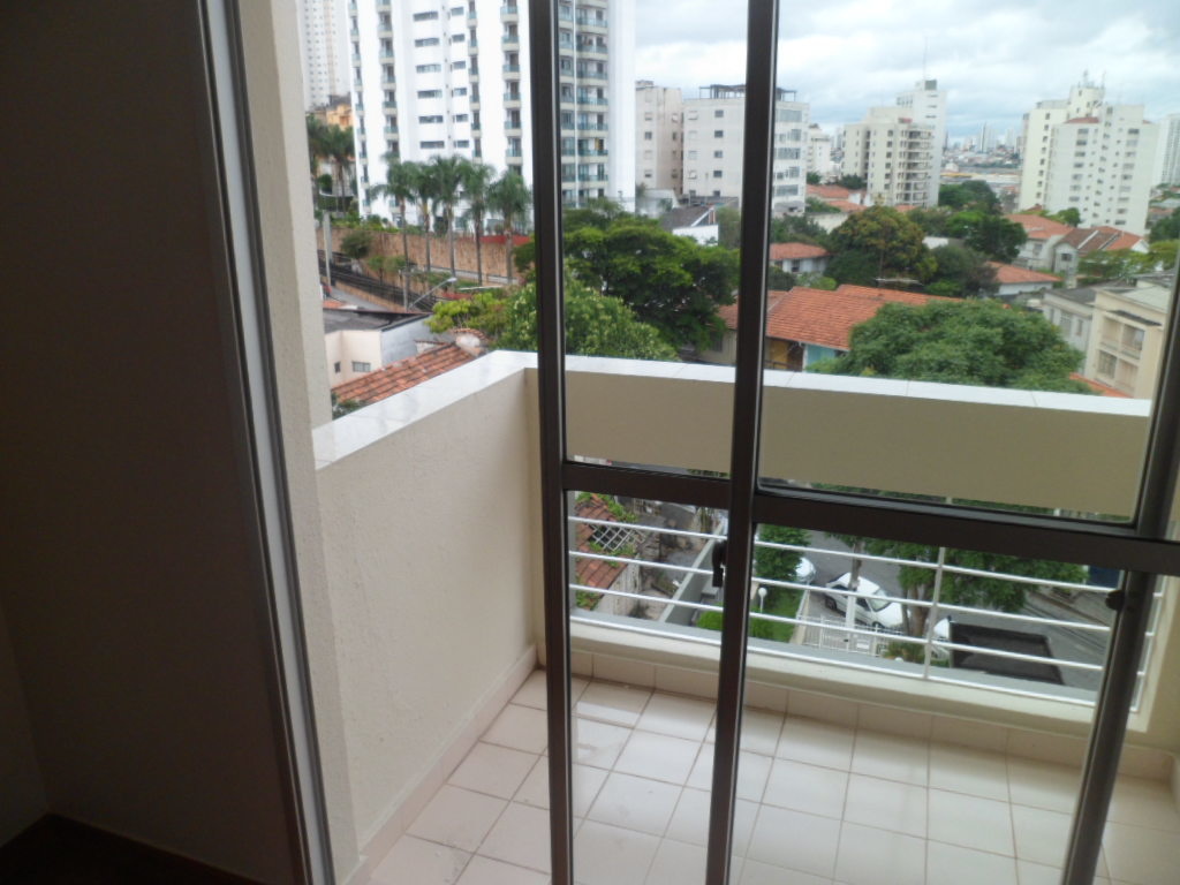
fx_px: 886
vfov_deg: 53.1
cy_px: 442
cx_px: 590
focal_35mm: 26
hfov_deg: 67.3
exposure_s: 1/250
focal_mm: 4.9
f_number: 3.3
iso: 80
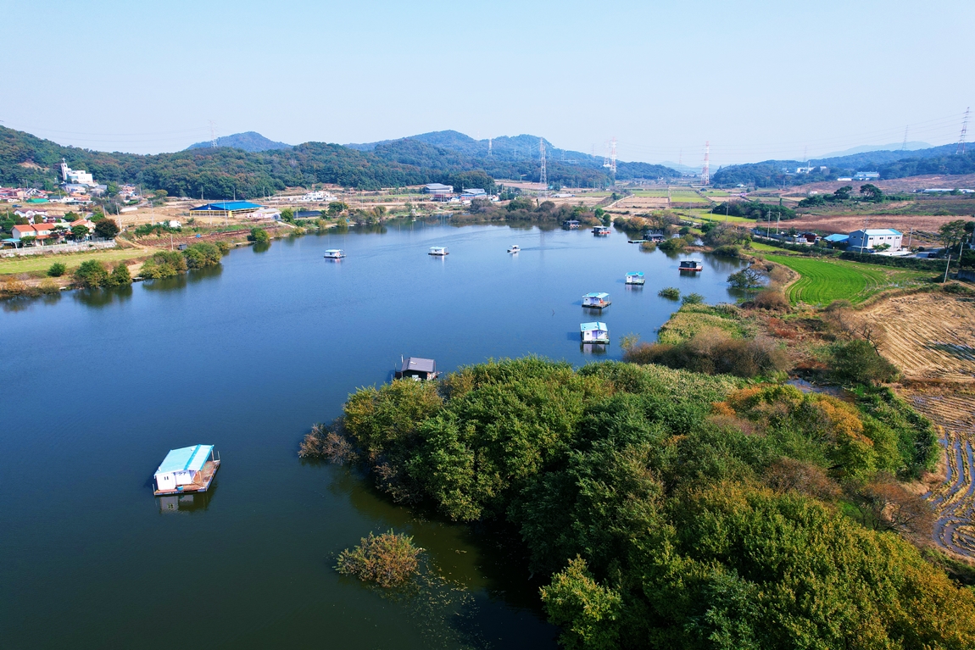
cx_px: 488
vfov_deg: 57.2
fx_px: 596
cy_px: 325
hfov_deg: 78.6
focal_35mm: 22
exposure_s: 1/1250
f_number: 2.8
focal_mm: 8.38
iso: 100
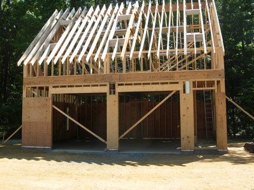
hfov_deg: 45.8
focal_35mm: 41
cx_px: 124
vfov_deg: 35.1
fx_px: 301
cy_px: 83
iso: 50
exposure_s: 1/197
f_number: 4.3
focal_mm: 7.5
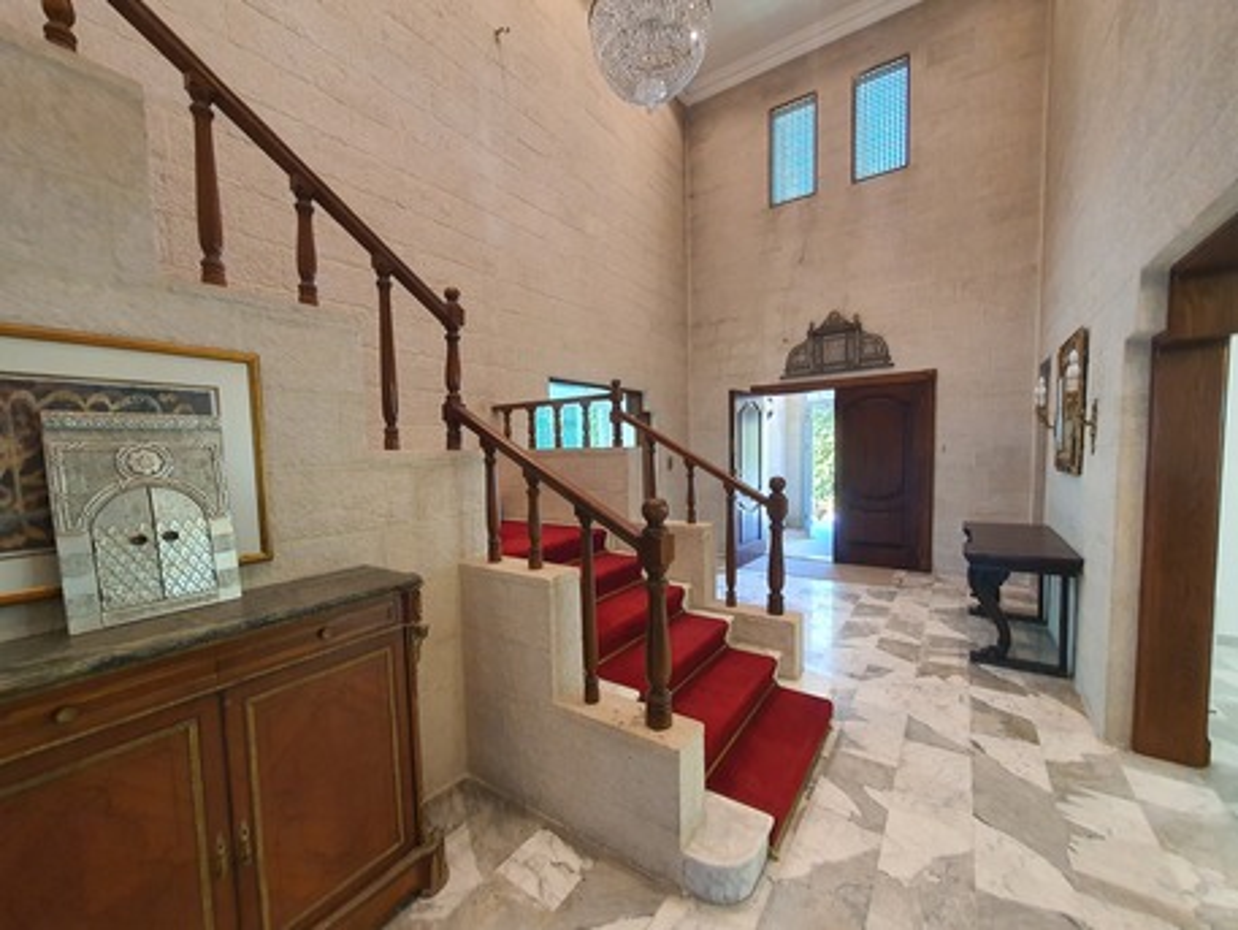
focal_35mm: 13
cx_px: 619
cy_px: 465
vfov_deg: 89.9
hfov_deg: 106.2
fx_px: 465
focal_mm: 1.8
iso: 320
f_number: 2.2
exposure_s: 1/50
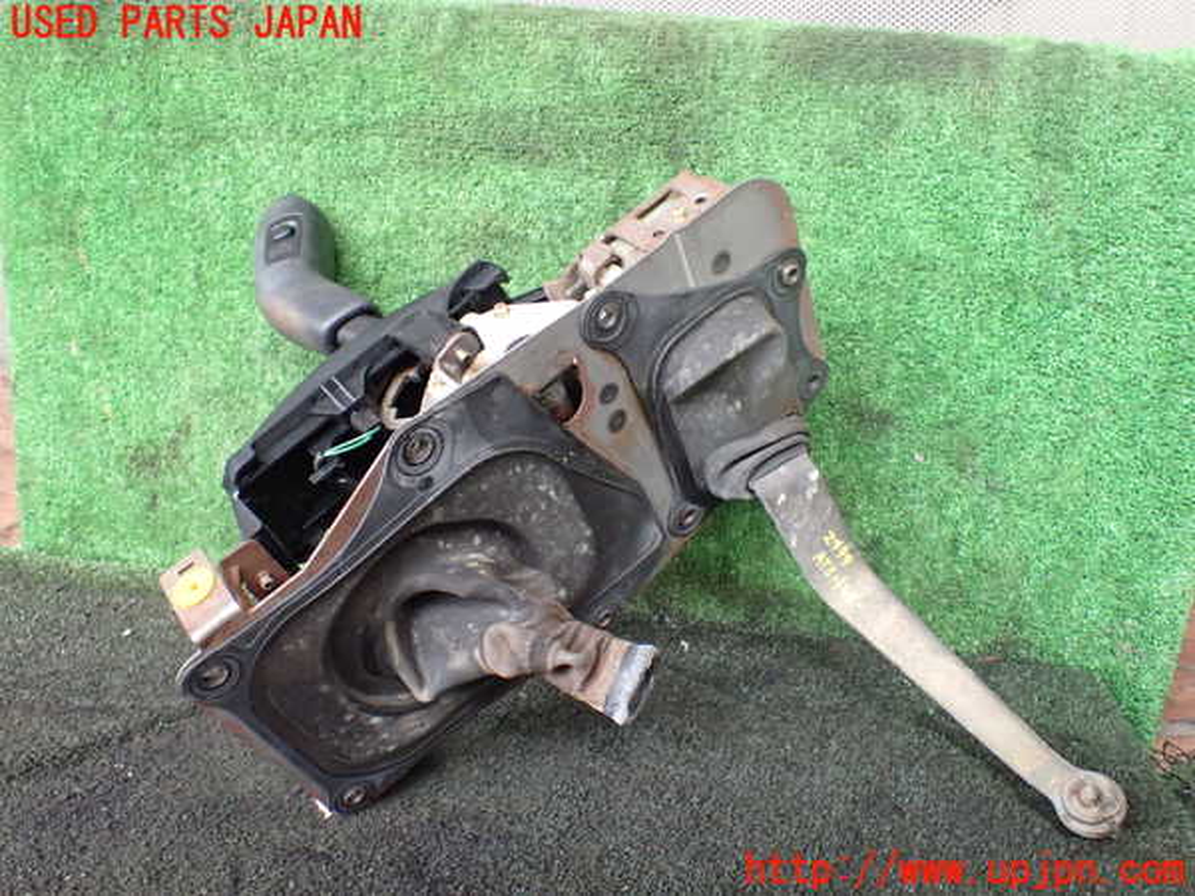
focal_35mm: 30
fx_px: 1036
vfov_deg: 46.8
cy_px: 448
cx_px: 598
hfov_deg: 60.0
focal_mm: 5.4
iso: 800
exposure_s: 1/80
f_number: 2.3
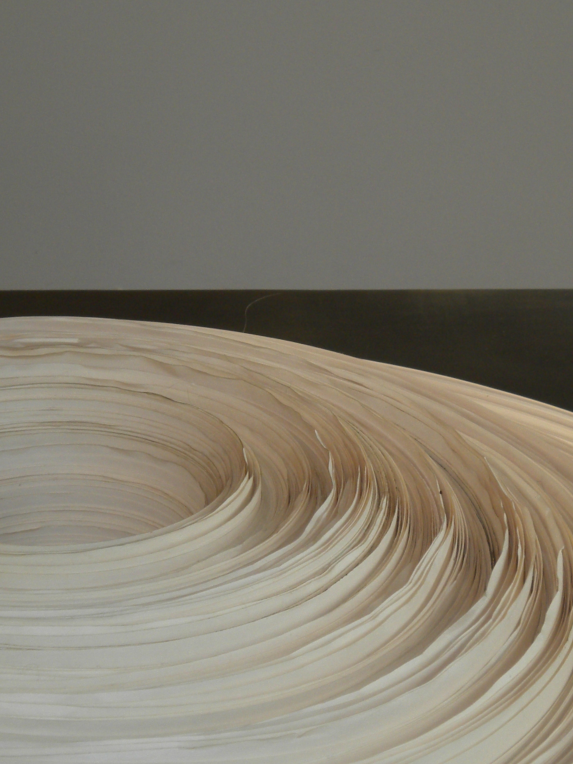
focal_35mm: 119
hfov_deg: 12.4
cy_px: 334
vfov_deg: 16.5
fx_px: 2626
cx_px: 401
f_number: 4.6
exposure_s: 1/60
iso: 100
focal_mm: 12.3
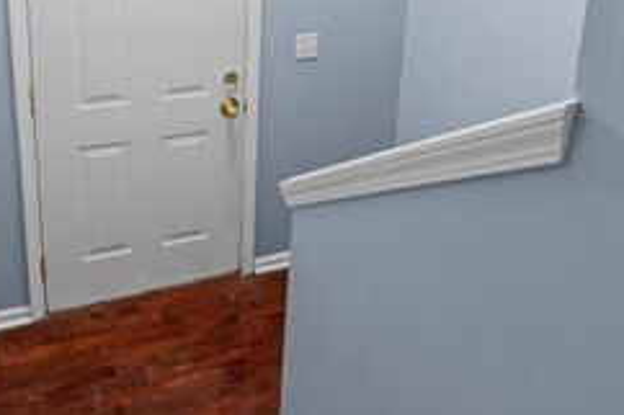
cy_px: -9
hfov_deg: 58.7
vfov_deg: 37.3
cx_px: 199
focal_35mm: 31
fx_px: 537
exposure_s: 1
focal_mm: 10
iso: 500
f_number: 7.1
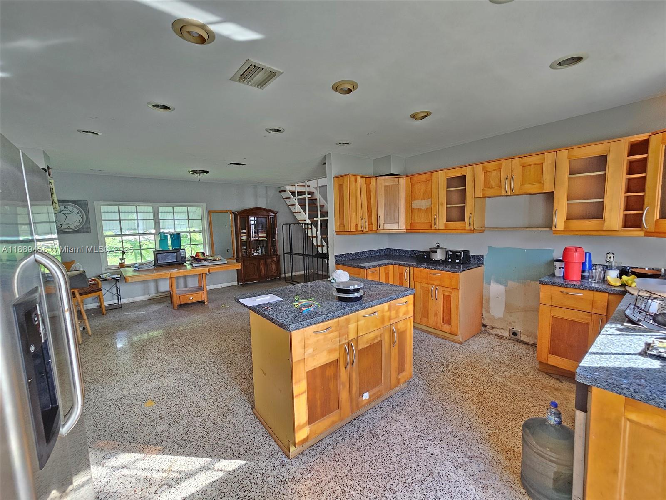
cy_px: 250
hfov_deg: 106.2
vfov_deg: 89.9
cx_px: 333
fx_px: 250
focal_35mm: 13
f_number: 2.2
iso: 320
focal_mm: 2.2
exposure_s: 1/40
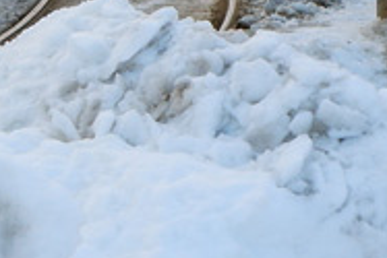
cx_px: -635
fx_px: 4067
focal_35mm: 378
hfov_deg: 5.2
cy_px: -357
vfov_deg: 3.6
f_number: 5.6
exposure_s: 1/400
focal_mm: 39.6
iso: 500
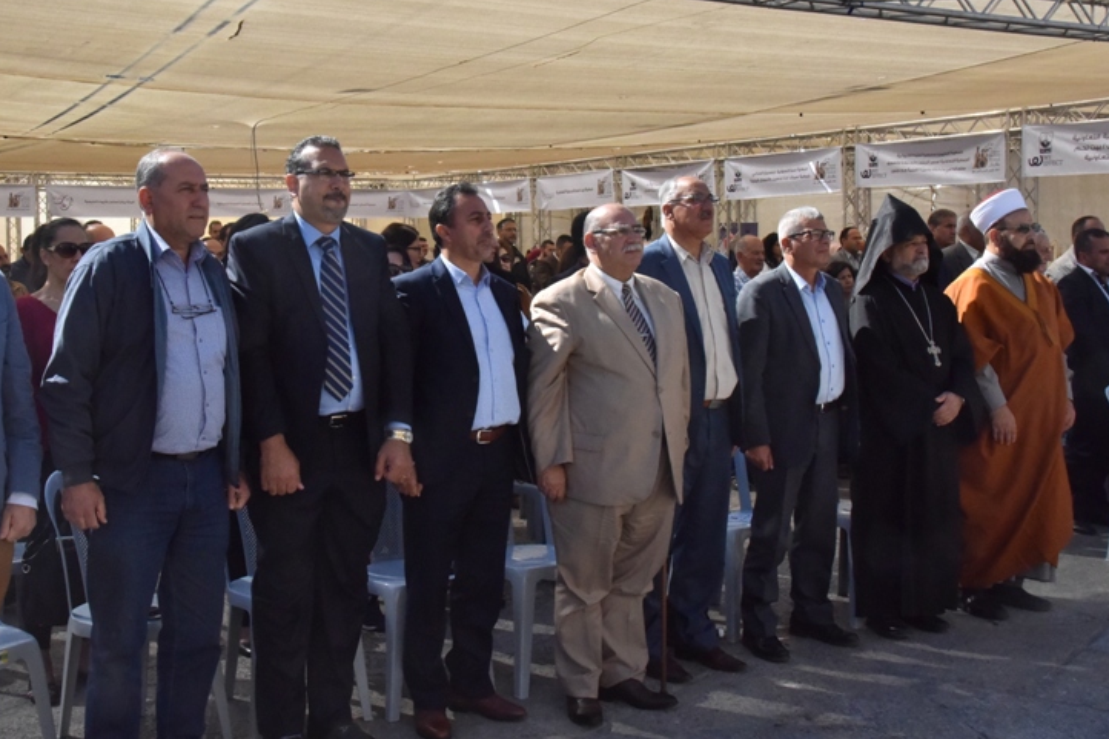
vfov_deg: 30.5
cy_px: 333
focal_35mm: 44
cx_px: 450
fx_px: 1355
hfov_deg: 44.3
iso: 3200
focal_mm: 31
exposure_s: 1/1600
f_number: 20
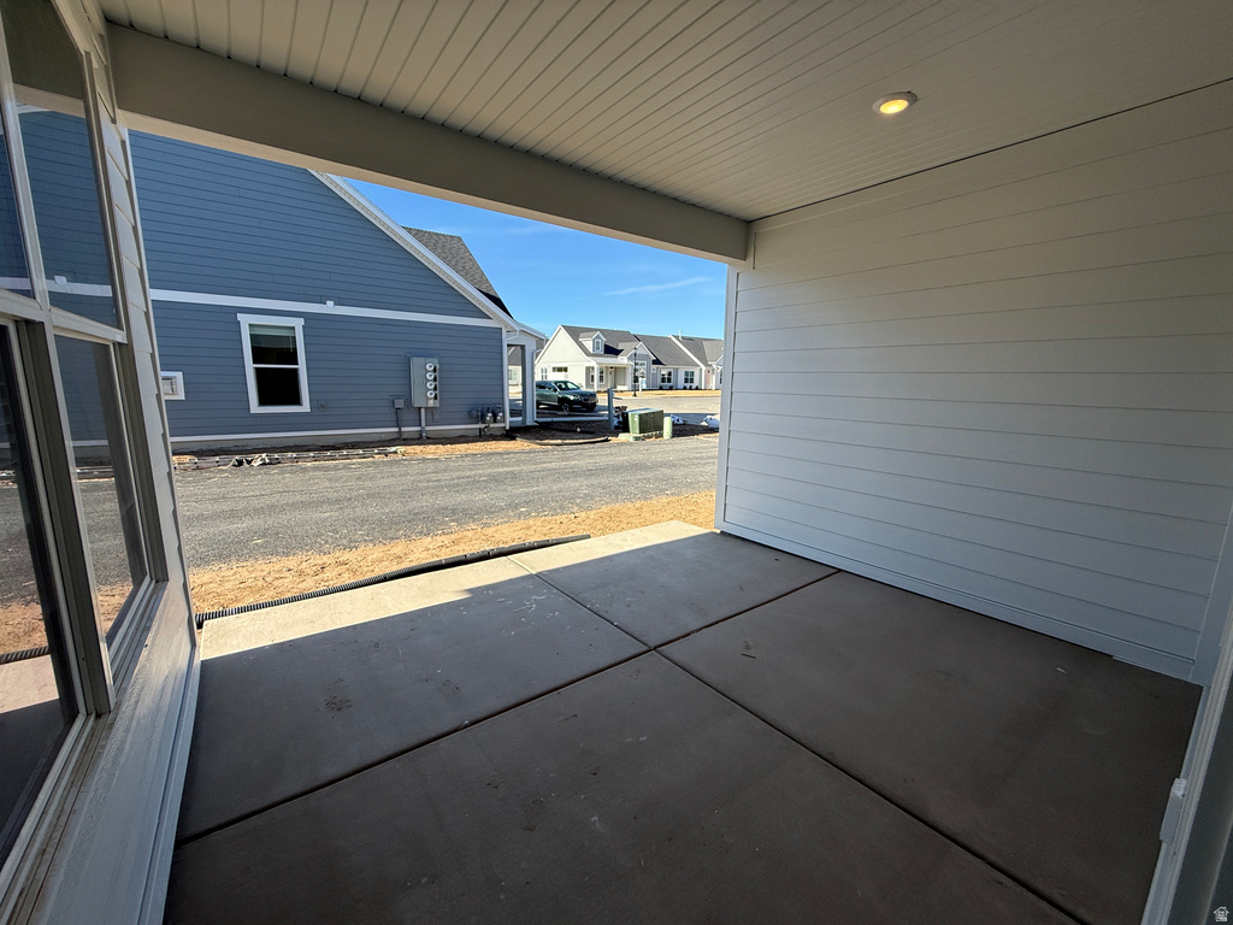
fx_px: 499
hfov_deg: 102.1
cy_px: 462
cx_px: 616
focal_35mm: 14
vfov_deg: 85.7
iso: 50
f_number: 2.2
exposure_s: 1/1211
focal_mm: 2.22
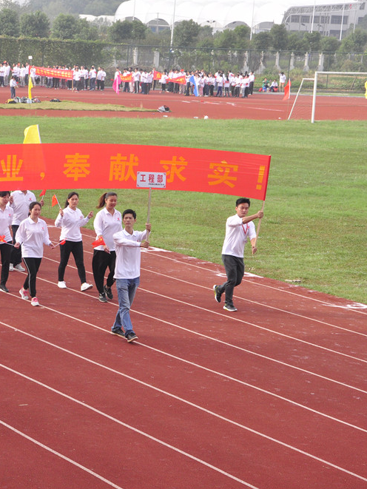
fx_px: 1540
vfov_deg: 18.0
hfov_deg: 13.5
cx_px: 45
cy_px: 244
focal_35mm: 109
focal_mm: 50
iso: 500
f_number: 9
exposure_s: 1/500
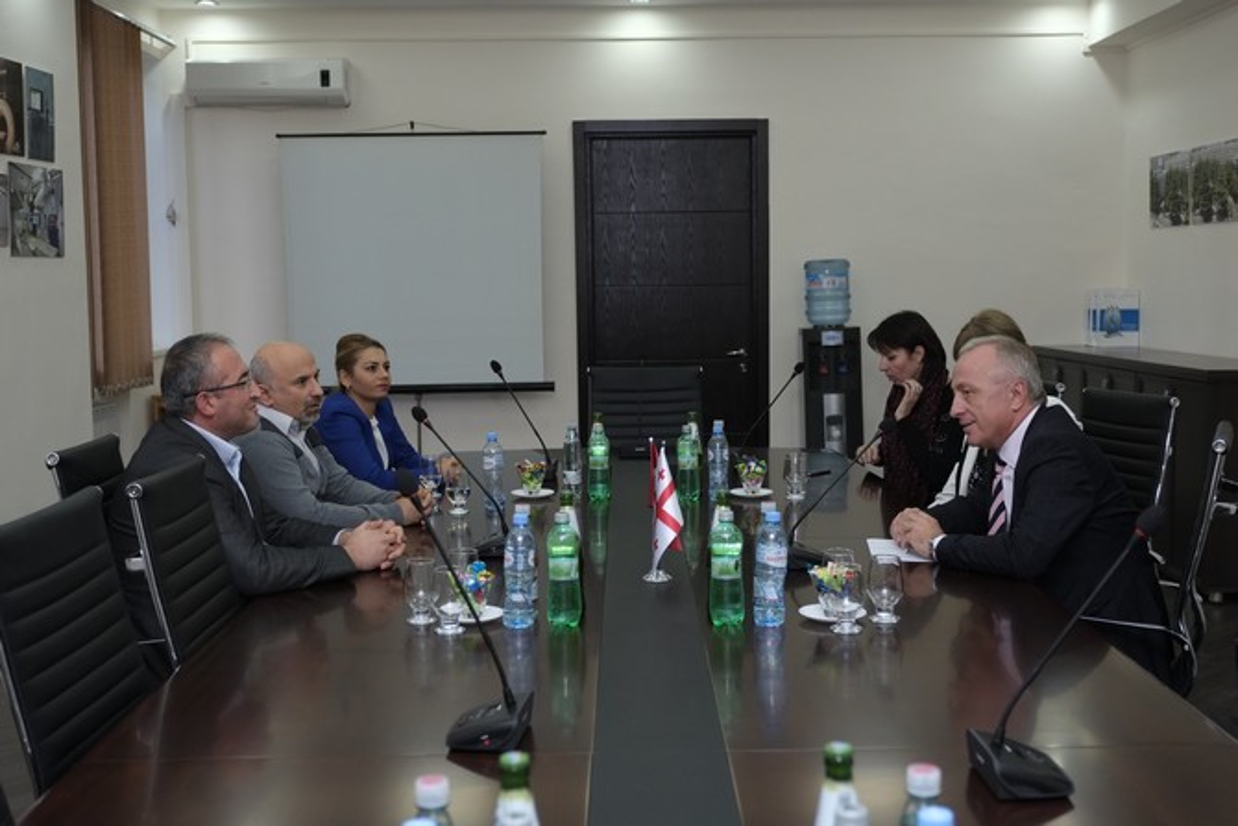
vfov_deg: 32.6
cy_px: 413
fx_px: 1410
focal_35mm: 41
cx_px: 619
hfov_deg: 47.4
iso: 800
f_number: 2.8
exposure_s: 1/125
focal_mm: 27.4
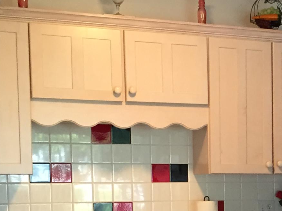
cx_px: 338
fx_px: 806
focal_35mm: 99
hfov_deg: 18.8
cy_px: 236
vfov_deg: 14.6
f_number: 2.2
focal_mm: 4.15
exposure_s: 1/30
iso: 125
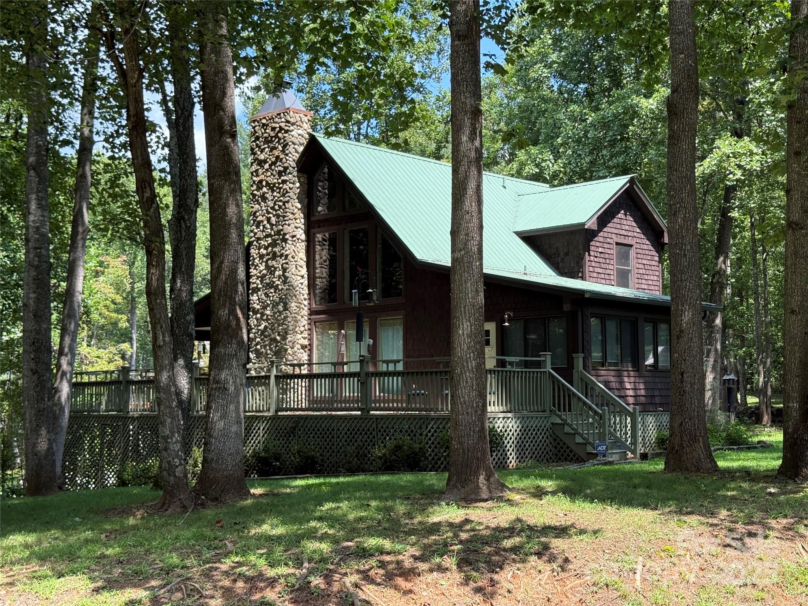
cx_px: 404
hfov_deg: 39.7
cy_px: 303
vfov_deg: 30.3
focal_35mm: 48
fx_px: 1120
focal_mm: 6.76
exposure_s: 1/786
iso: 80
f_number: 1.78
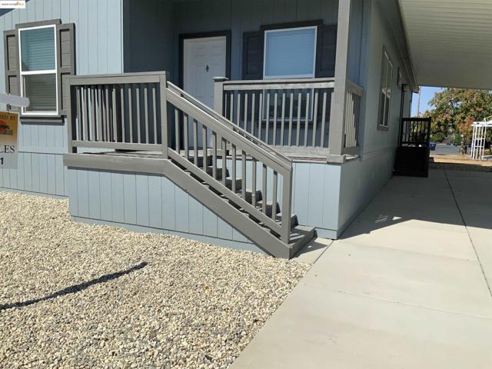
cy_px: 184
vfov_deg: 48.2
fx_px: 412
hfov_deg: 61.7
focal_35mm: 29
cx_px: 246
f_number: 1.8
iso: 20
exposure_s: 1/3534
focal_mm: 3
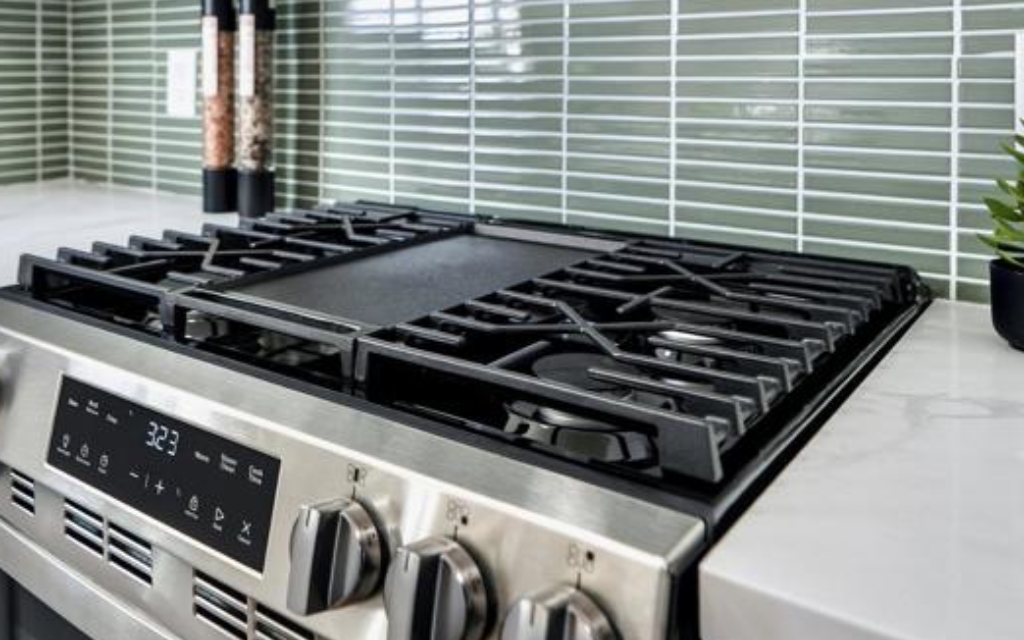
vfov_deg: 37.5
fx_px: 893
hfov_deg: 58.9
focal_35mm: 32
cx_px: 381
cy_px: 97
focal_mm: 16
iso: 100
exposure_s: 1/13
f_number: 2.8
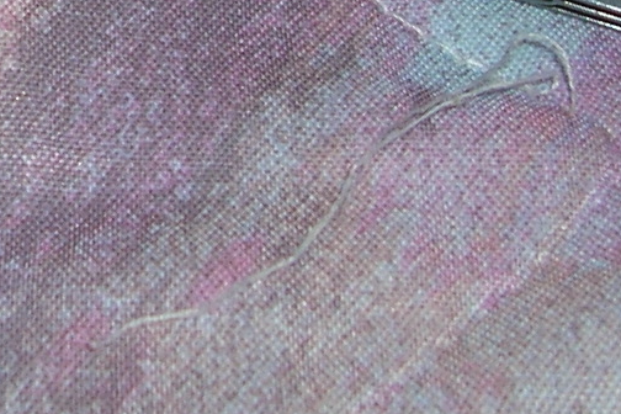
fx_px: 2846
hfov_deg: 12.0
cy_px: -540
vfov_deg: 7.8
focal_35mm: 165
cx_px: -221
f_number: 2.8
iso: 50
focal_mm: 5.8
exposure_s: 1/60.1
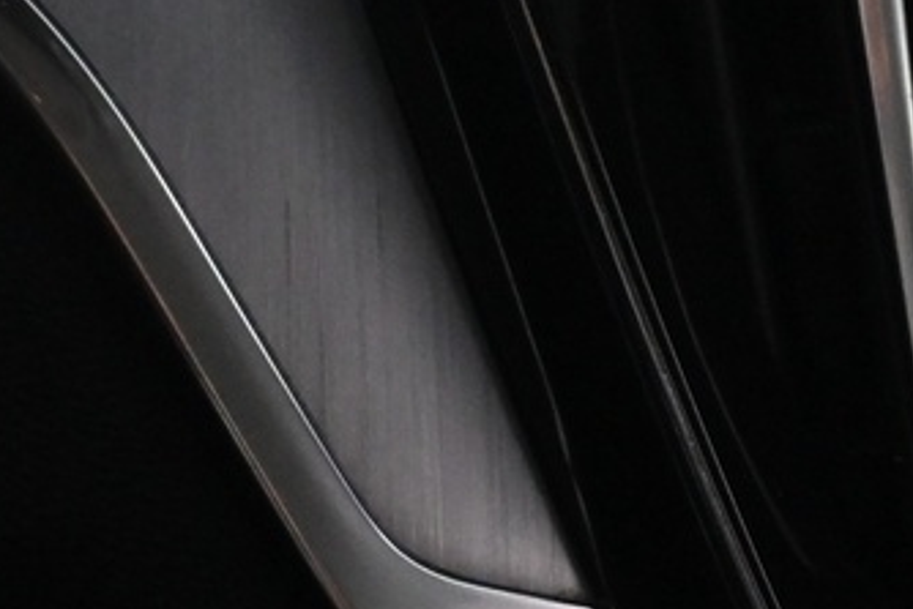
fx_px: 4059
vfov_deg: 8.4
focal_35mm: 160
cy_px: -257
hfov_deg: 10.9
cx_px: 2176
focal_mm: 22
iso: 2800
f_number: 4
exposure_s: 1/40
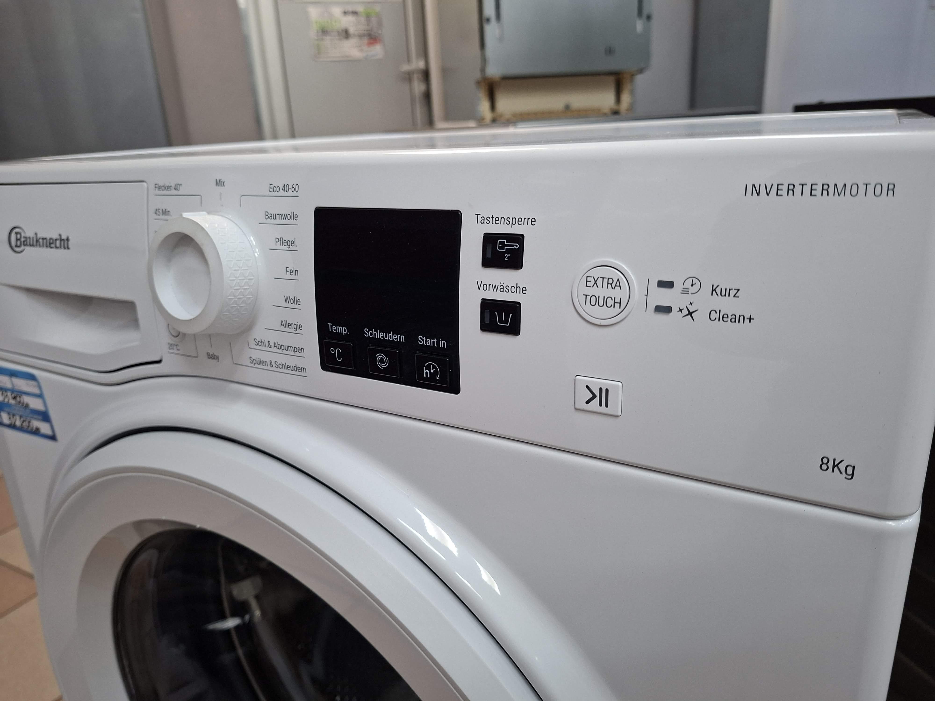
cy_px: 350
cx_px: 468
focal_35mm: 23
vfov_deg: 58.9
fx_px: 621
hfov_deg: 73.9
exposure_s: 1/50
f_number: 1.8
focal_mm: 5.54
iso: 200
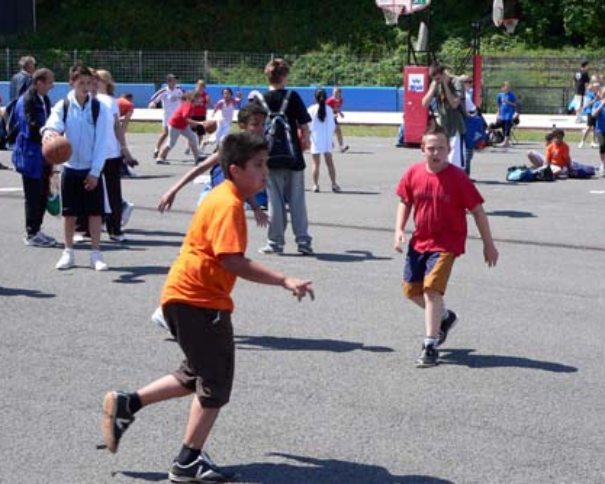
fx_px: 1415
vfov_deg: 19.4
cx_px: 309
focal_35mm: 79
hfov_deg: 24.1
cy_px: 242
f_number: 3.3
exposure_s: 1/500
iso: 80
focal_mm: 12.5
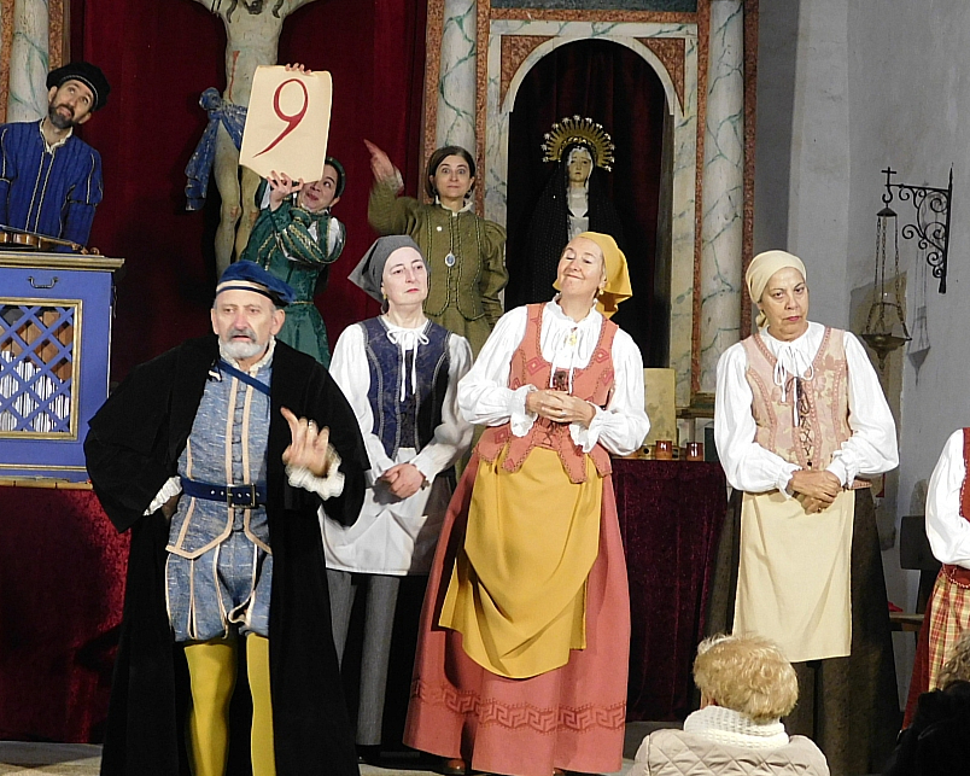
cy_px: 360
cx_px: 412
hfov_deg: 20.8
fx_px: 2641
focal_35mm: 92
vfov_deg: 16.7
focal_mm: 12.6
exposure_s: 1/30
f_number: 4.3
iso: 280
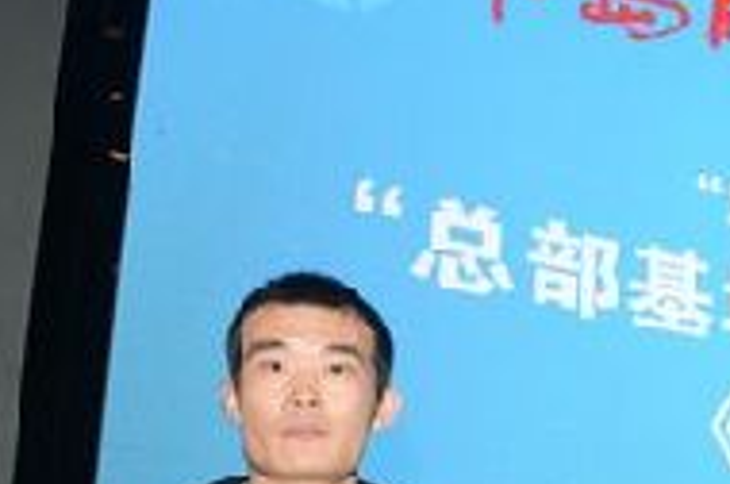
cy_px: 494
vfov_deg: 20.7
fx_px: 1275
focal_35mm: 63
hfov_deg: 27.3
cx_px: 920
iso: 100
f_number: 4
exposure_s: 1/60
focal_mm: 24
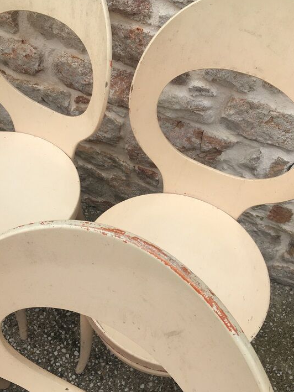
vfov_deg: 55.3
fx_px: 374
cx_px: 131
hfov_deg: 42.9
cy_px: 199
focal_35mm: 33
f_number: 2.2
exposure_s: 1/478
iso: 25
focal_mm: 4.15
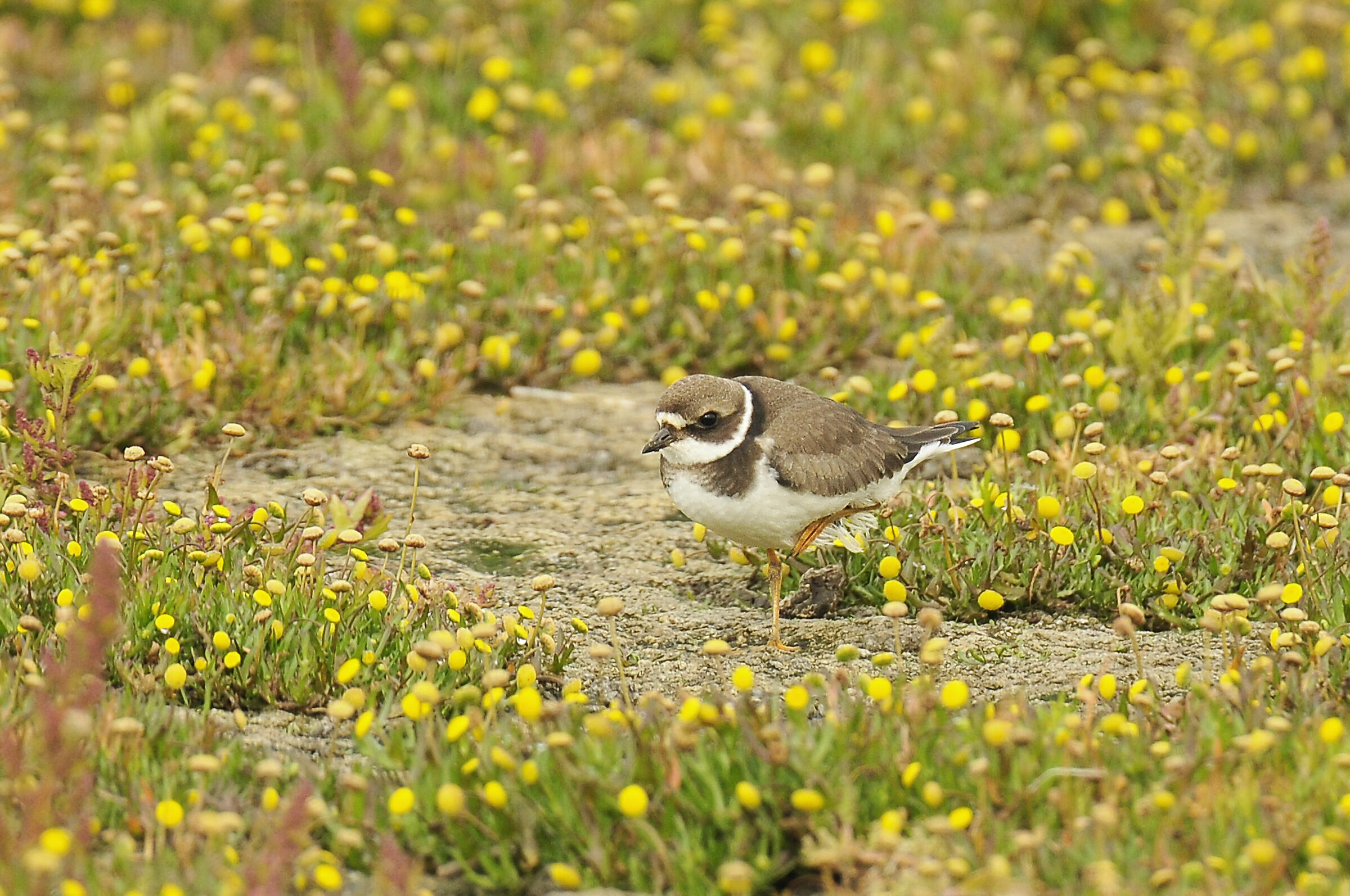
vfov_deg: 1.5
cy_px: 448
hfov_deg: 2.3
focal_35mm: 900
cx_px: 675
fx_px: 33708
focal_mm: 600
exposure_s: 1/400
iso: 400
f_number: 6.3
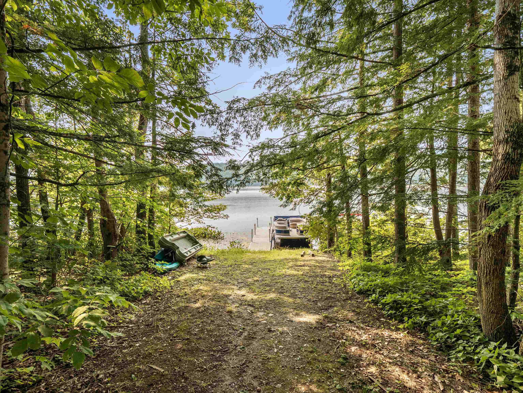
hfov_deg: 94.5
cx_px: 262
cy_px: 196
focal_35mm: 16
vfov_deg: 78.2
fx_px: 242
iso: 200
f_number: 4.5
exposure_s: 1/320
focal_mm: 8
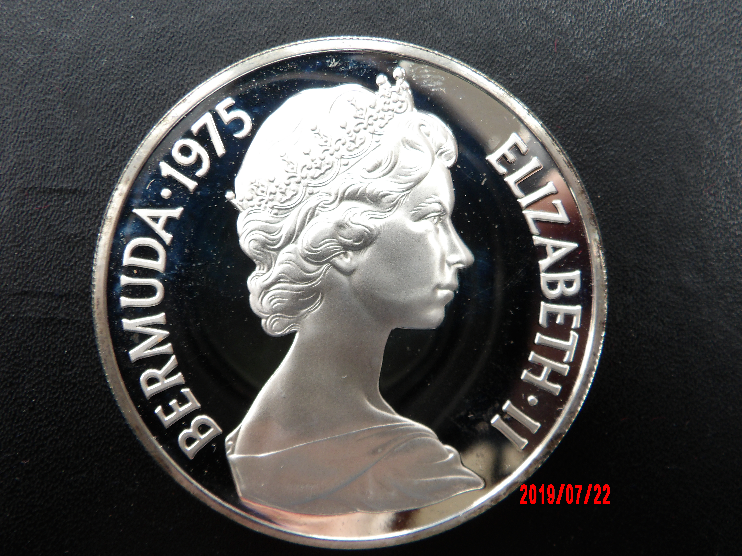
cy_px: 278
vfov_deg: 41.8
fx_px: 729
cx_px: 371
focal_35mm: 34
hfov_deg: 54.0
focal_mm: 6.2
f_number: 4.5
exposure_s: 1/30
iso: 129
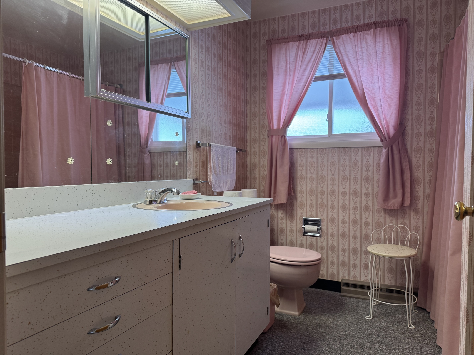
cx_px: 237
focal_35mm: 24
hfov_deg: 71.6
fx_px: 329
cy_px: 178
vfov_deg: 56.8
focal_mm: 6.76
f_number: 1.78
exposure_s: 1/120
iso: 200
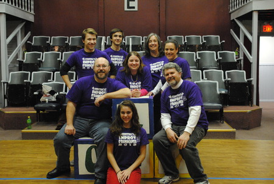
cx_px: 137
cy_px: 92
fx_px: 297
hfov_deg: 49.5
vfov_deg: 34.3
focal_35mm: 39
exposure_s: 1/20
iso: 1600
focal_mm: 26
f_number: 5
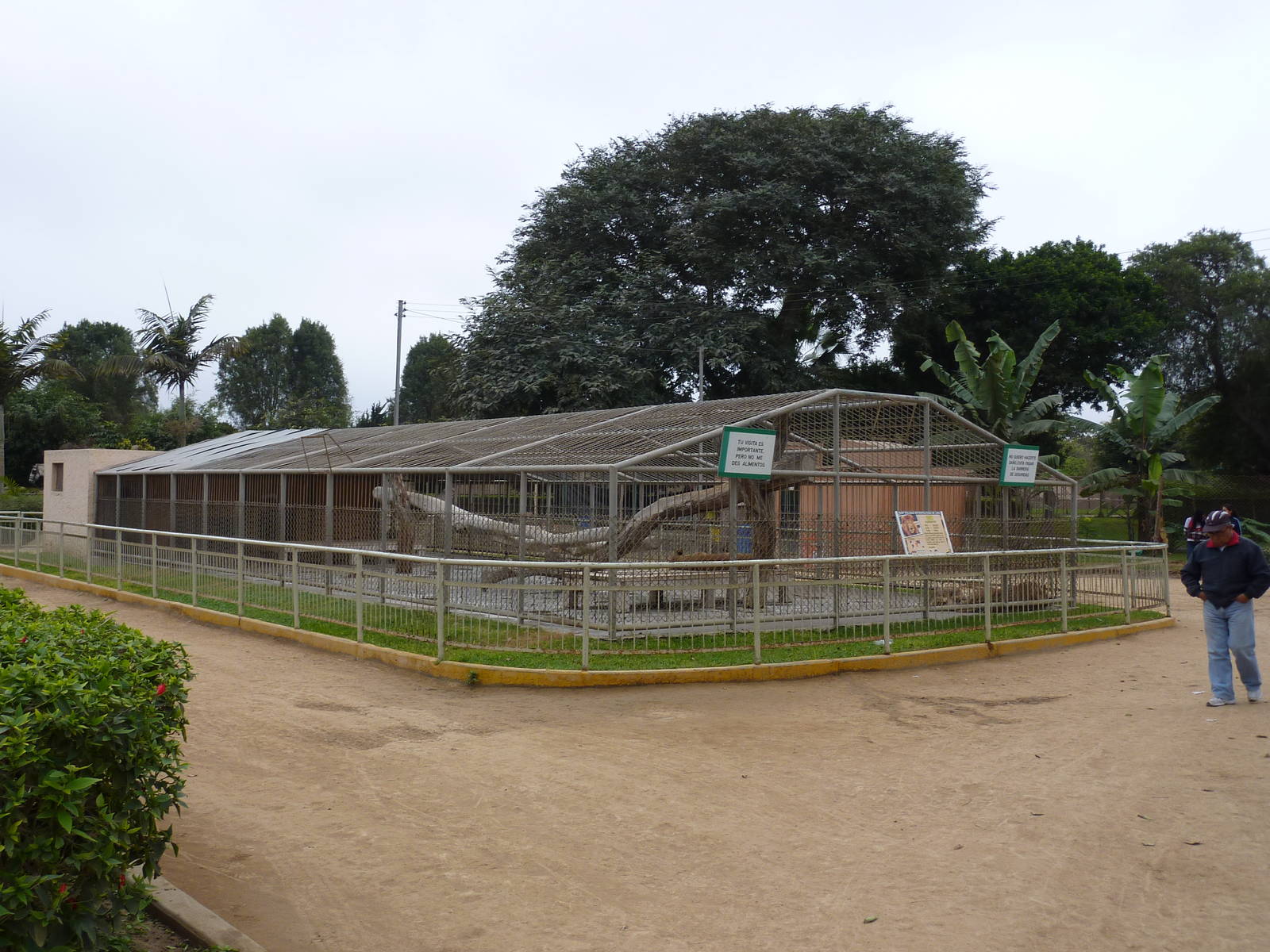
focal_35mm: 35
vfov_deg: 40.7
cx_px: 635
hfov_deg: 52.6
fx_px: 1284
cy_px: 476
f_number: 4
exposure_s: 1/320
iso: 80
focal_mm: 5.7
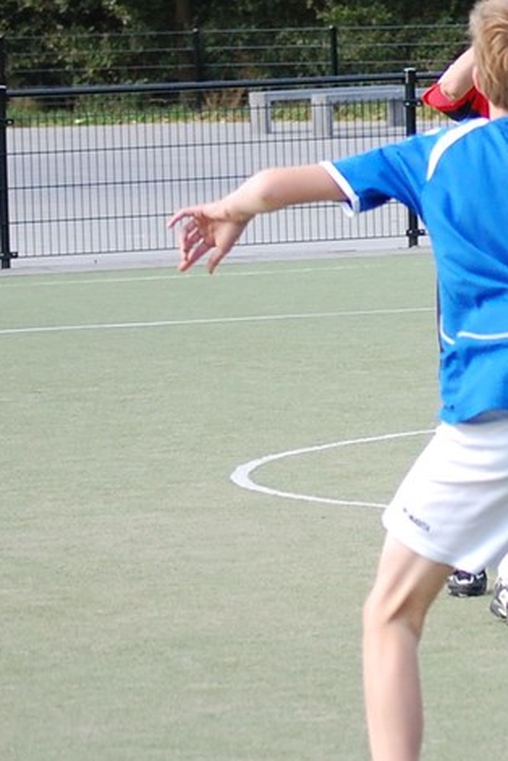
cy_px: 323
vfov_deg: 11.5
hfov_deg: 7.5
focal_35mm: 179
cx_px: 817
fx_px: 3790
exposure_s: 1/500
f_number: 4
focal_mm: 55
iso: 500
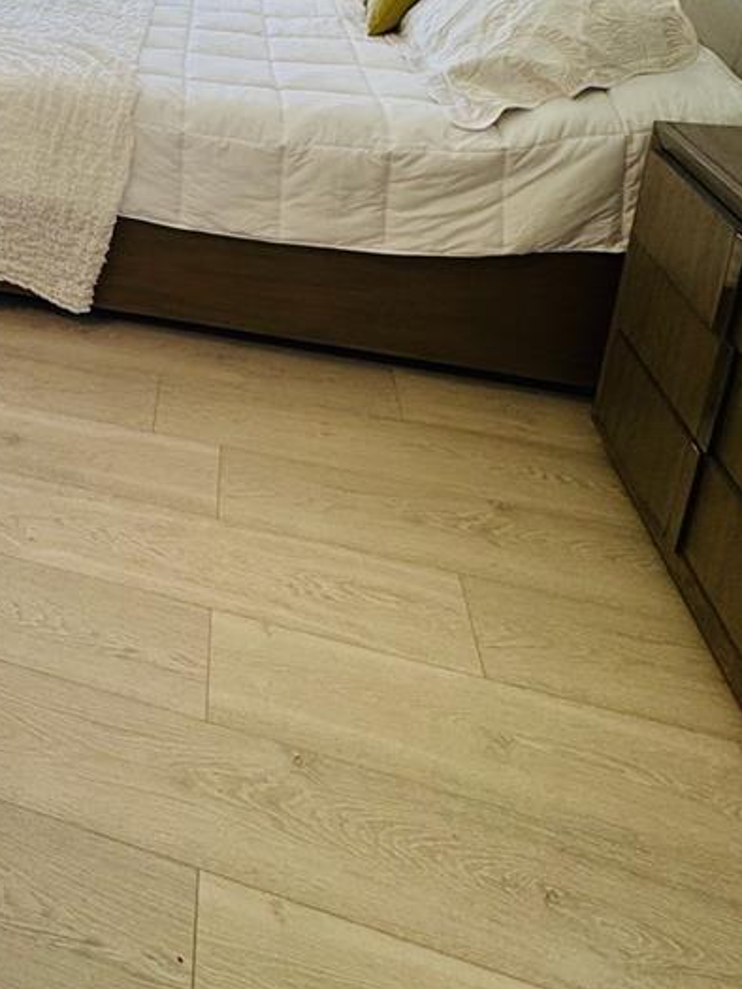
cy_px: 30
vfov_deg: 48.2
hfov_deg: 36.9
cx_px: -83
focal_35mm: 32
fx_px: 914
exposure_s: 1/217
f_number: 2.2
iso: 40
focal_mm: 2.22
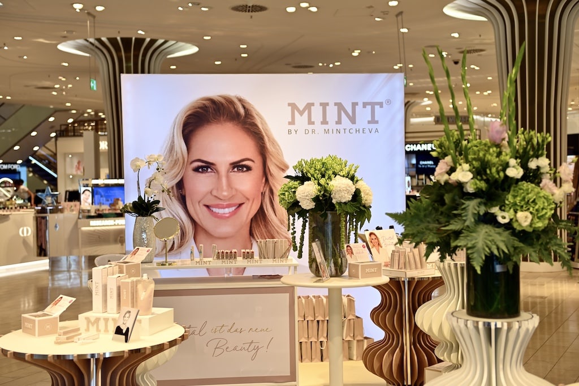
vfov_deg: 28.1
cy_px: 193
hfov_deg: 41.1
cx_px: 290
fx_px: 772
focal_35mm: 48
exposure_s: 1/100
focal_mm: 48
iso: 100
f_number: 2.8
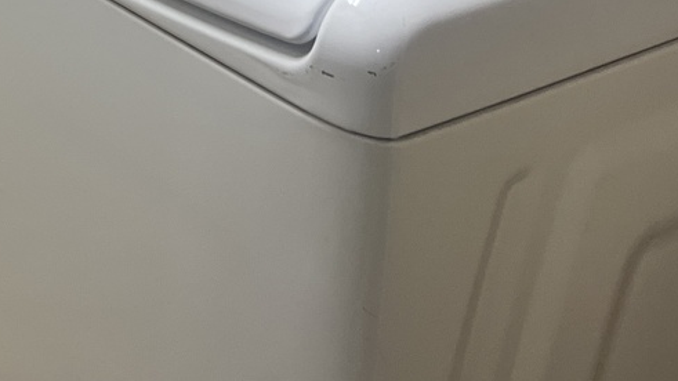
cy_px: -295
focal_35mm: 83
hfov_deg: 22.2
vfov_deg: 13.2
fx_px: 1492
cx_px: -264
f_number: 1.5
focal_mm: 5.7
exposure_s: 1/120
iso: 125
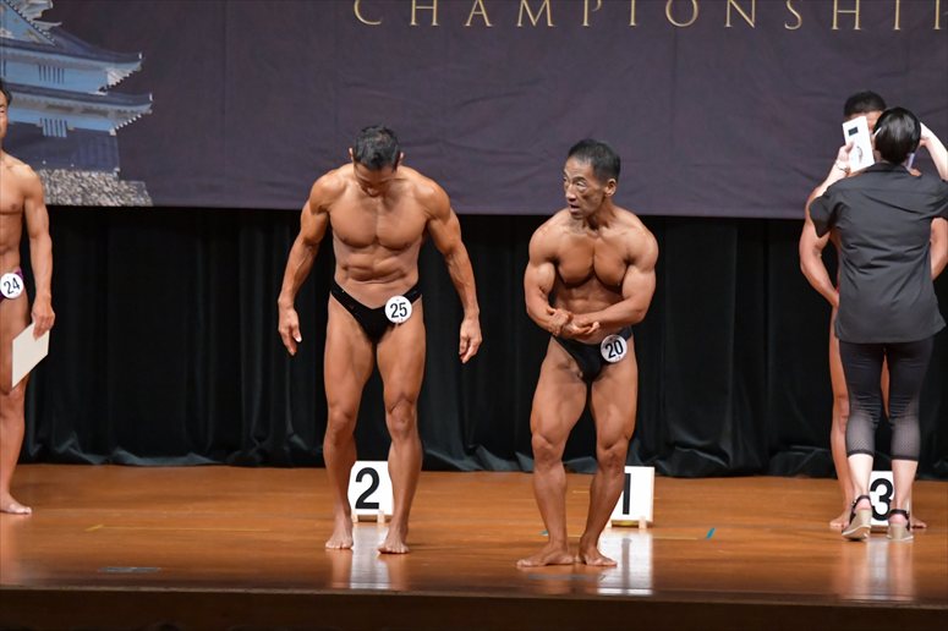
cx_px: 474
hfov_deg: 9.2
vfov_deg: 6.1
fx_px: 5922
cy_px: 316
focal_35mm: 225
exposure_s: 1/400
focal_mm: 150
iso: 6400
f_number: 5.6
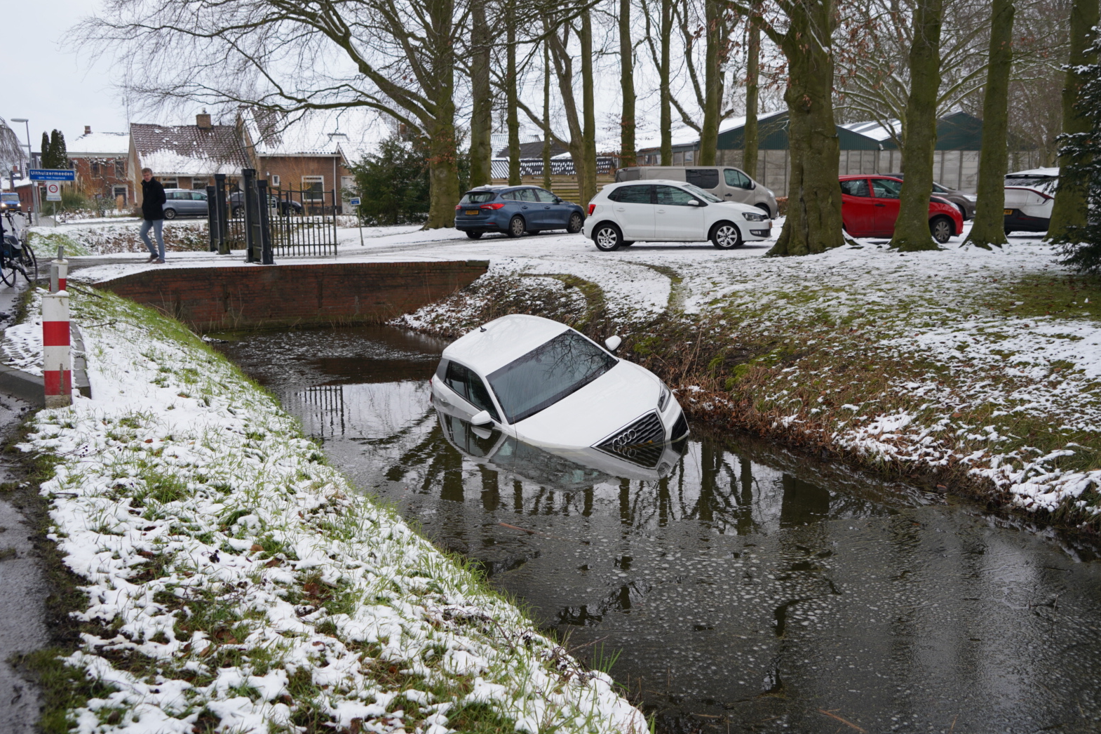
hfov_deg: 55.8
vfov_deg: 38.9
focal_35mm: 34
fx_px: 1040
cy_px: 361
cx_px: 557
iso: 100
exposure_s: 1/80
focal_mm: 33
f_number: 5.6
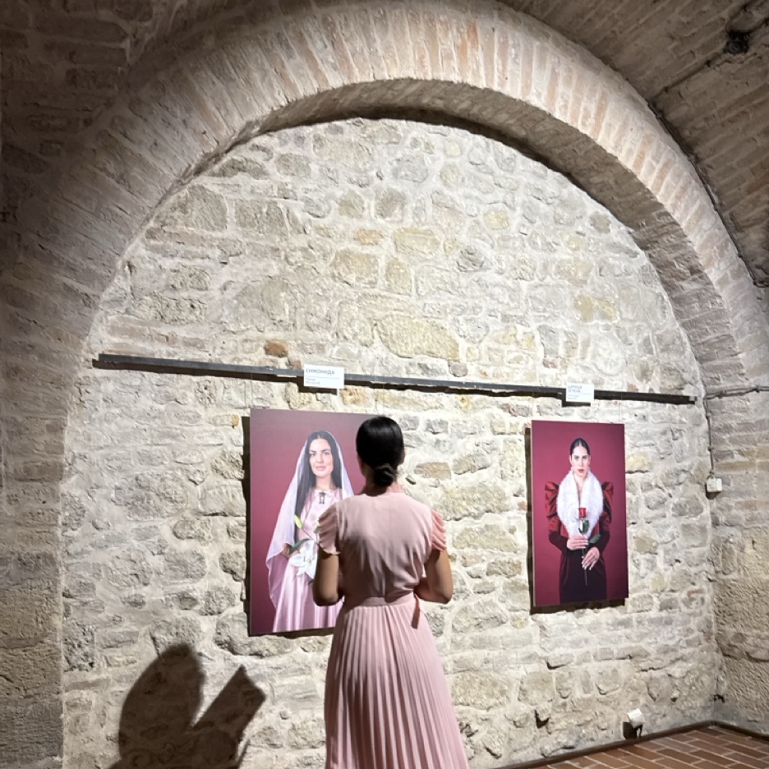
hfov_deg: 55.6
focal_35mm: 29
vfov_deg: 54.9
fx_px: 729
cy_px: 486
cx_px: 389
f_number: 1.78
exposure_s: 1/50
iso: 160
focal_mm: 6.76
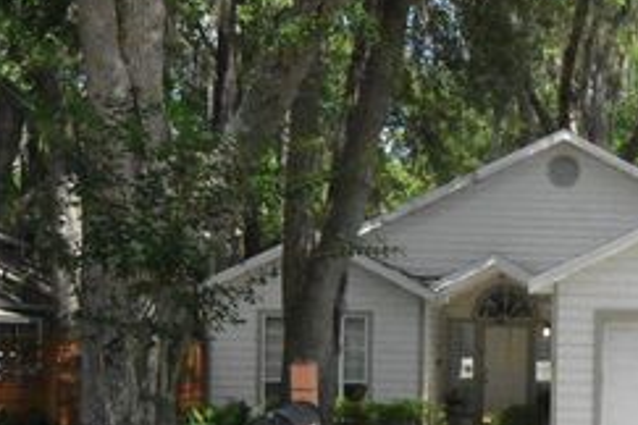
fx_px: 1311
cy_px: 358
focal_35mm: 74
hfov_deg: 25.9
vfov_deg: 18.2
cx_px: 643
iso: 10000
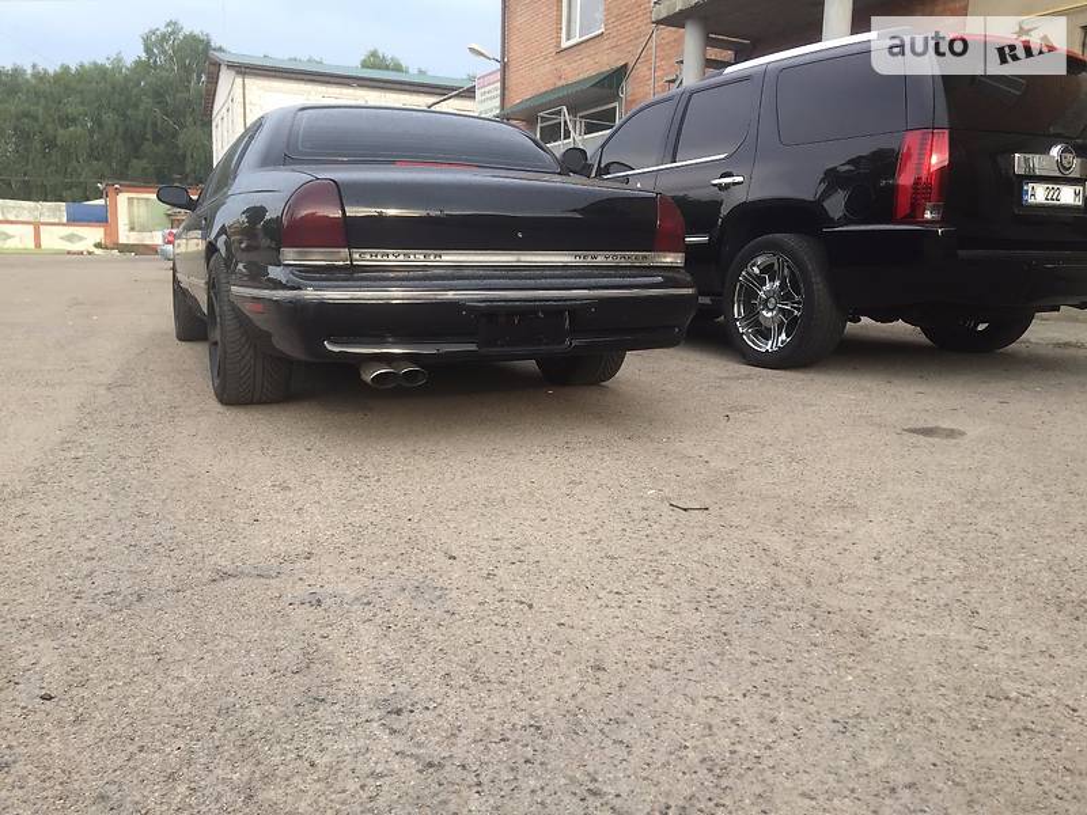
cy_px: 408
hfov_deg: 61.7
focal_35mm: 29
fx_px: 911
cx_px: 544
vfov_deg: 48.2
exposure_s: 1/100
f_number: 2.2
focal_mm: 4.2
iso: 32
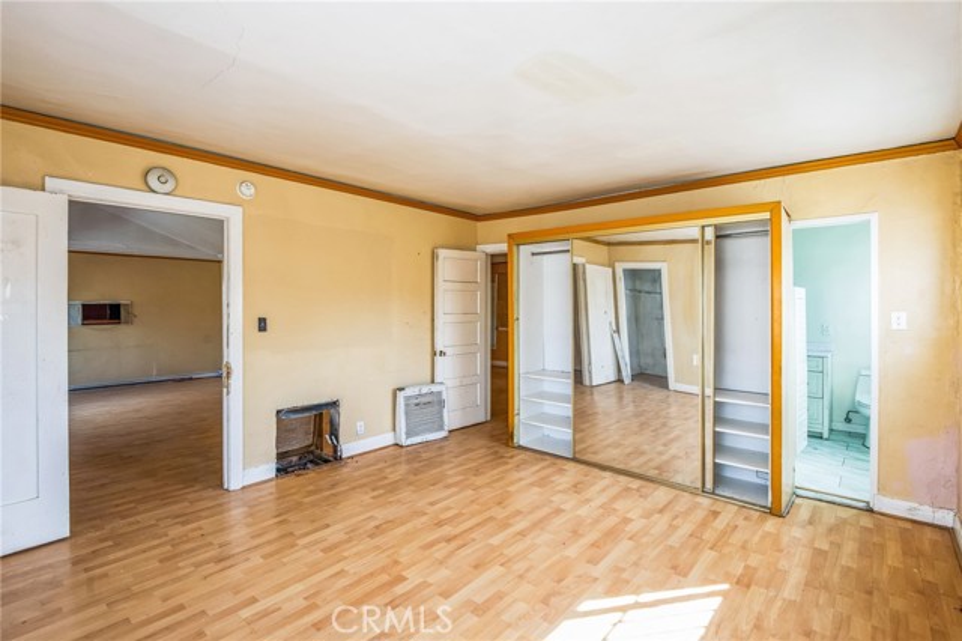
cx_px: 481
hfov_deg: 96.8
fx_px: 427
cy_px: 320
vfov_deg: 73.7
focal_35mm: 16
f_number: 8
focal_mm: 16
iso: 800
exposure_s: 1/100
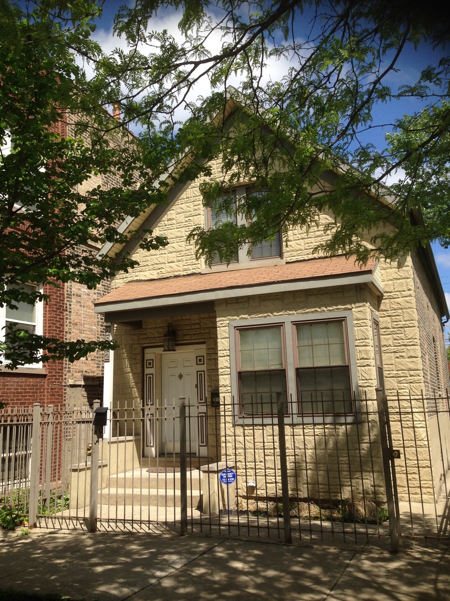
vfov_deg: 55.4
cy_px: 300
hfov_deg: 42.9
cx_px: 225
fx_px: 572
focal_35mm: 33
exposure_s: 1/1355
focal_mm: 4.12
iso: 50
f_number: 2.4
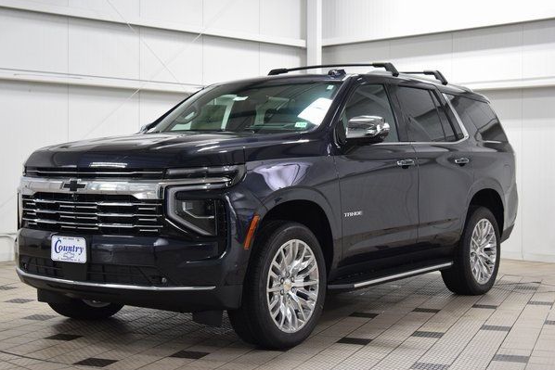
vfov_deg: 22.3
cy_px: 181
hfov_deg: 32.9
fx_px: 941
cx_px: 265
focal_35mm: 61
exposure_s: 1/60
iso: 1600
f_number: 5.6
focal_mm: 38
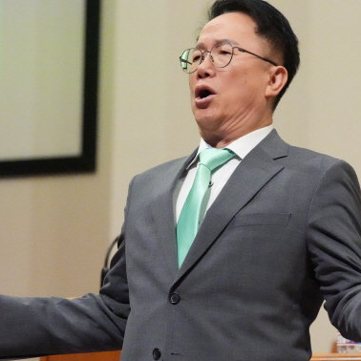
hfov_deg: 5.6
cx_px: 188
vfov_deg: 5.6
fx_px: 3717
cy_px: 149
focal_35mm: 315
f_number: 5
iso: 32000
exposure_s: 1/800
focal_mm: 200
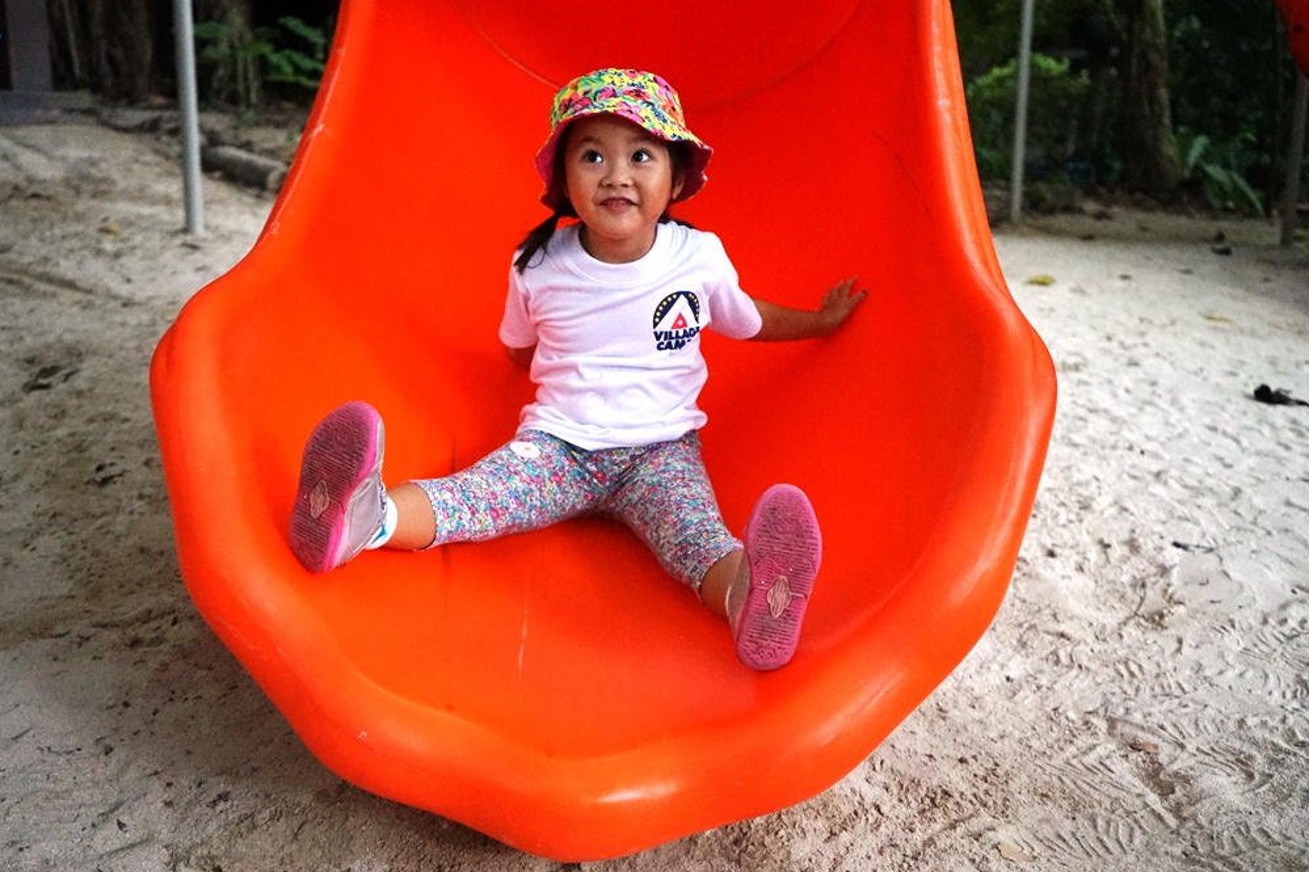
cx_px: 640
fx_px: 1418
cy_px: 427
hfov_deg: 49.6
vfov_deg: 34.2
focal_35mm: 39
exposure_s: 1/400
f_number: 4
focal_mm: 38
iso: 6400
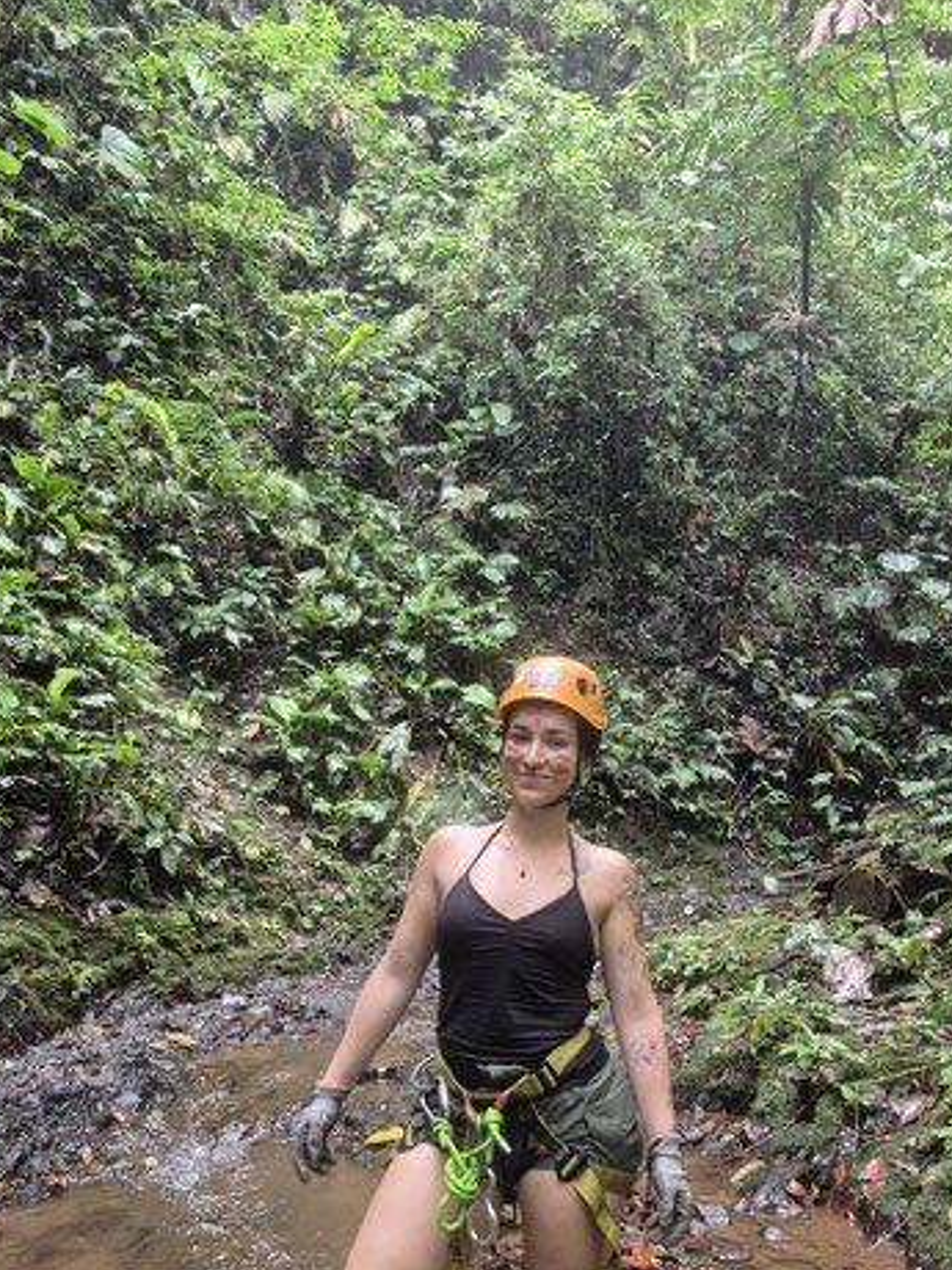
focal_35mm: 32
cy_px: 787
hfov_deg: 44.1
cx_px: 538
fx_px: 1173
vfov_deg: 56.2
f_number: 1.8
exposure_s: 1/120
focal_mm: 5.4
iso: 200
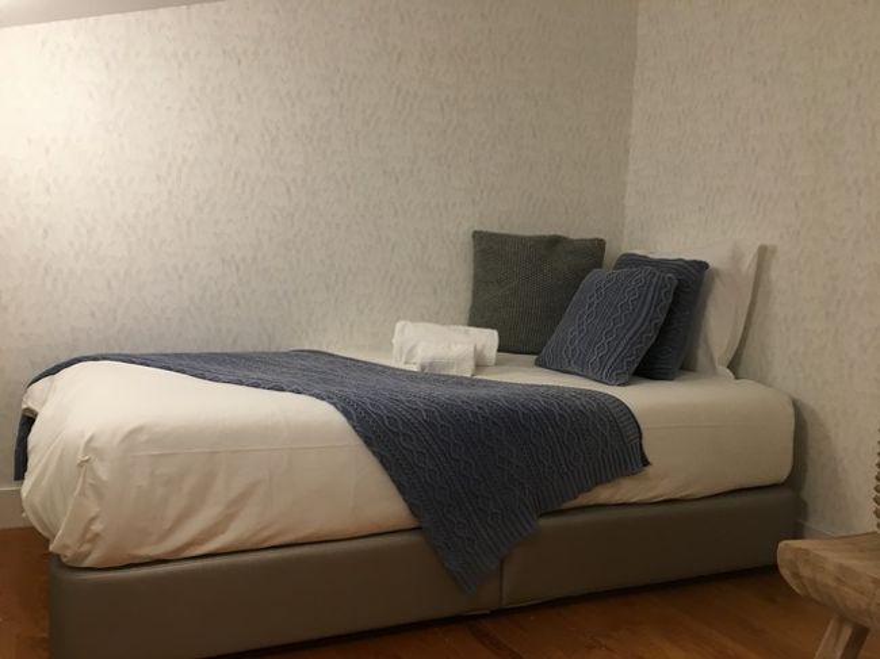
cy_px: 330
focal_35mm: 29
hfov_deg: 61.7
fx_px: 737
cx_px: 440
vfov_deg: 48.2
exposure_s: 1/33
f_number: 2.2
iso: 100
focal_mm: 4.15
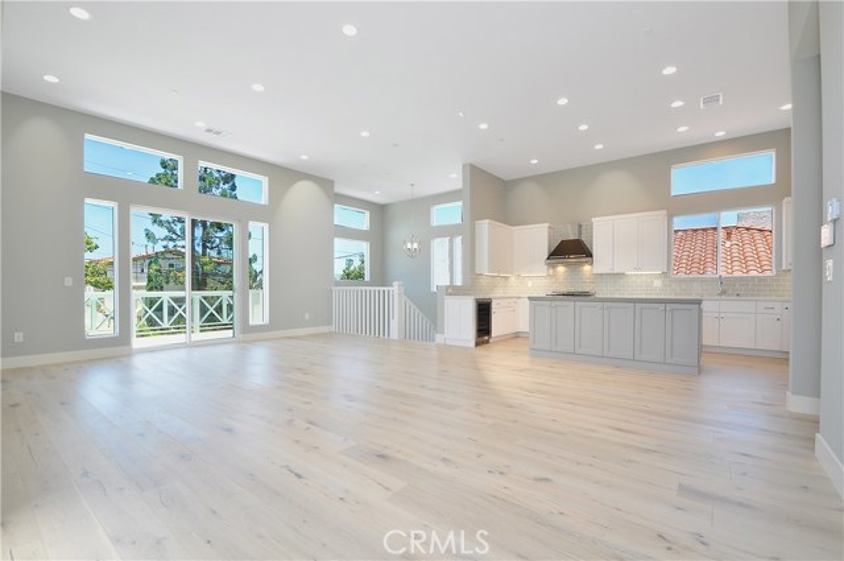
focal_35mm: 15
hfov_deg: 100.5
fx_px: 351
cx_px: 422
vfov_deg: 77.2
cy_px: 280
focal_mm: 10
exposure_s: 1/30
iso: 250
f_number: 8
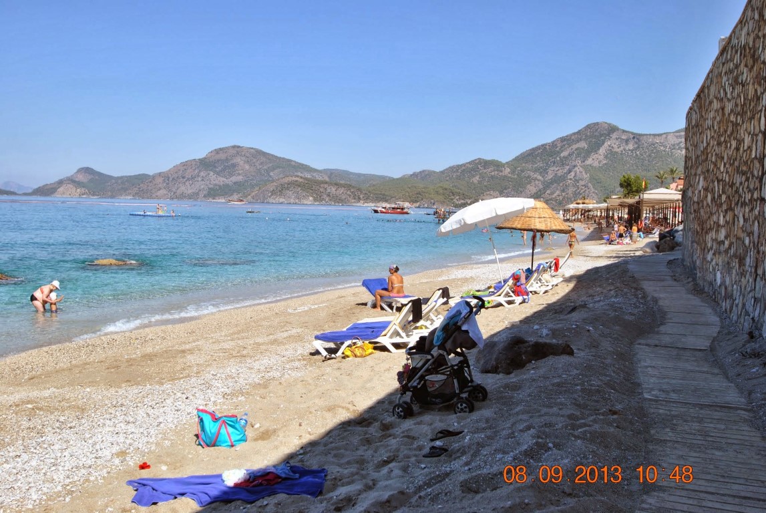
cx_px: 383
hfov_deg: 53.1
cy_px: 256
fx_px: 767
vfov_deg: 37.0
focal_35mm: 36
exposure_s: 1/250
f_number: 8
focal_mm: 24
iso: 100
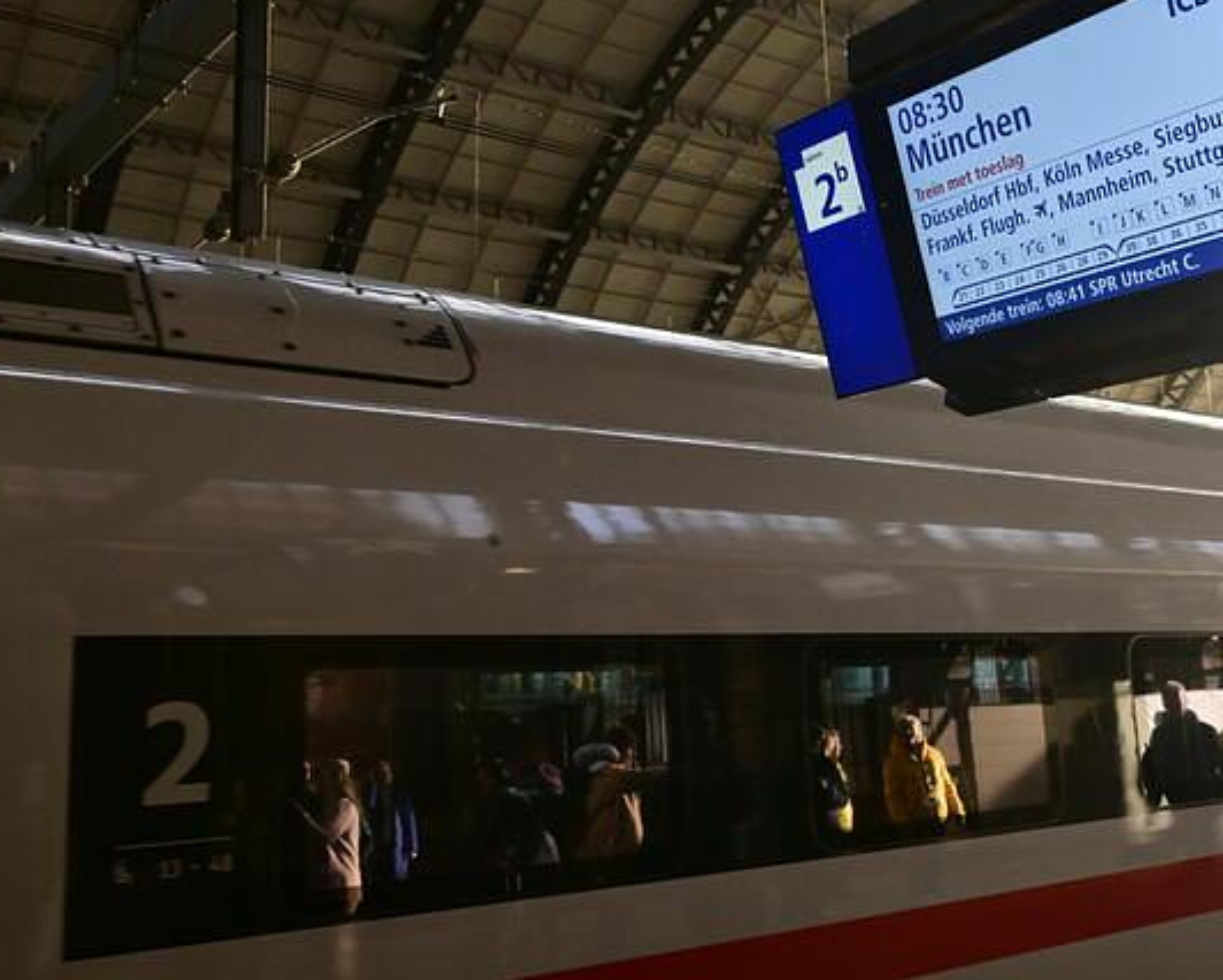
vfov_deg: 37.3
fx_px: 1448
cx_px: 691
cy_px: 455
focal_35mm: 40
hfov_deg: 45.7
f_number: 4
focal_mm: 24
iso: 400
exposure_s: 1/320
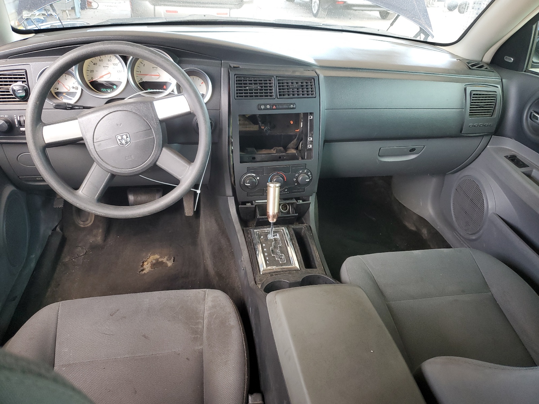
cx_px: 270
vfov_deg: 53.1
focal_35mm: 26
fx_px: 405
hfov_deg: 67.3
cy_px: 202
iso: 89
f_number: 1.5
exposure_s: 1/60.2
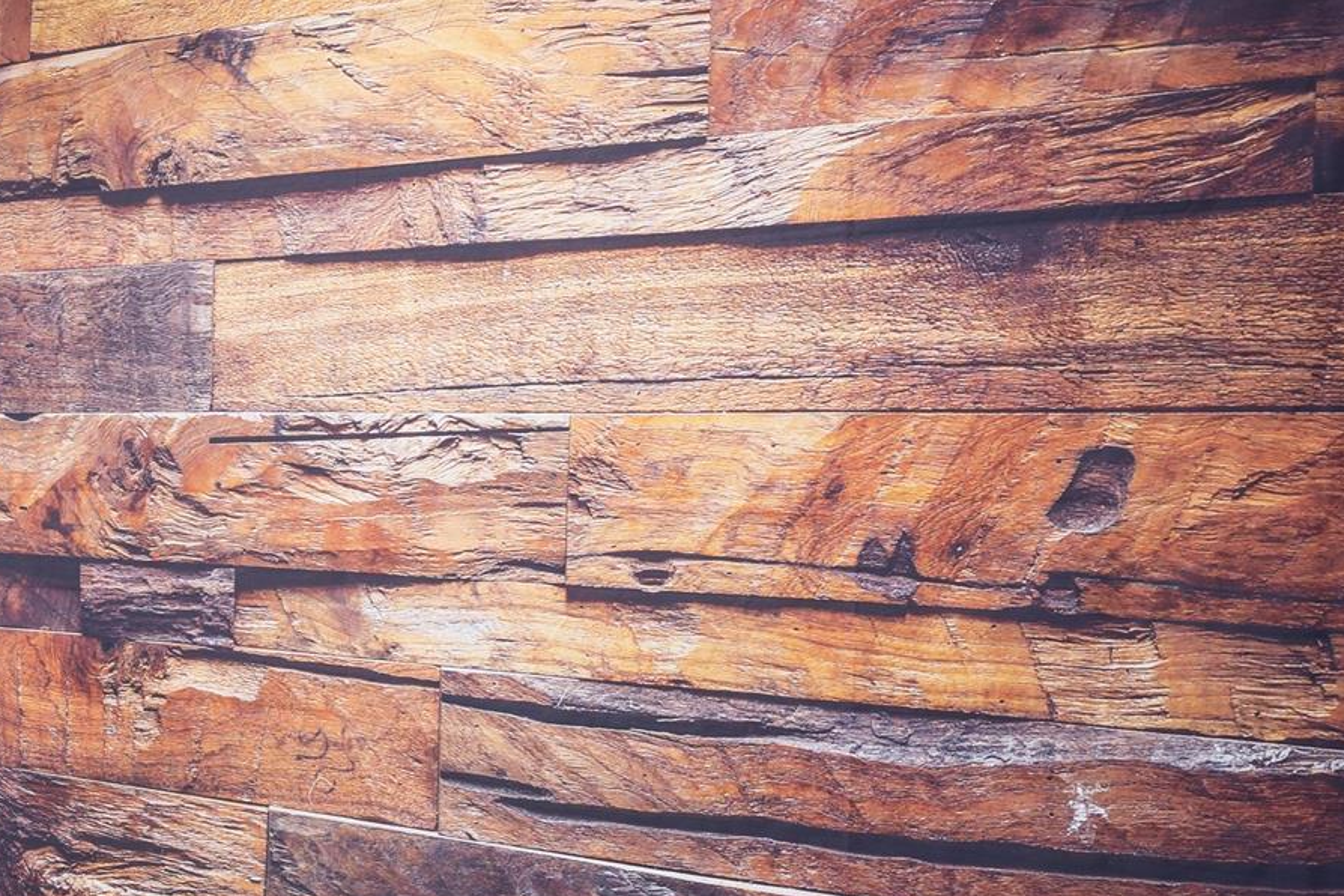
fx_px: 2079
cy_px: 456
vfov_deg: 24.3
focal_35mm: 56
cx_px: -574
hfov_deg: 27.3
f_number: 8
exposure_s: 3
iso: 100
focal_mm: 16.2
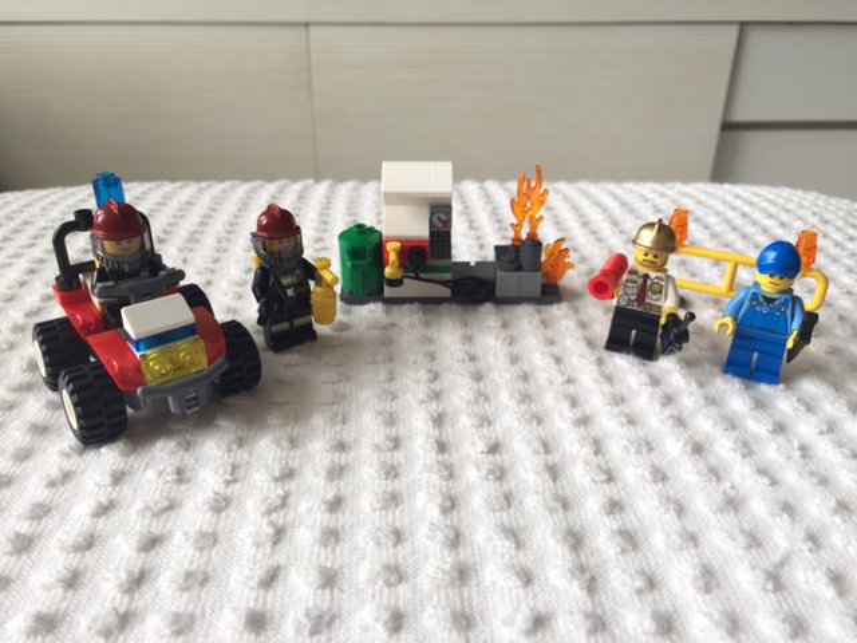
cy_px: 322
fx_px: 718
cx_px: 428
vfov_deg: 48.2
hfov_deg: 61.7
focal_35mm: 29
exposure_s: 1/60
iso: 40
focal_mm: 4.15
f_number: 2.2
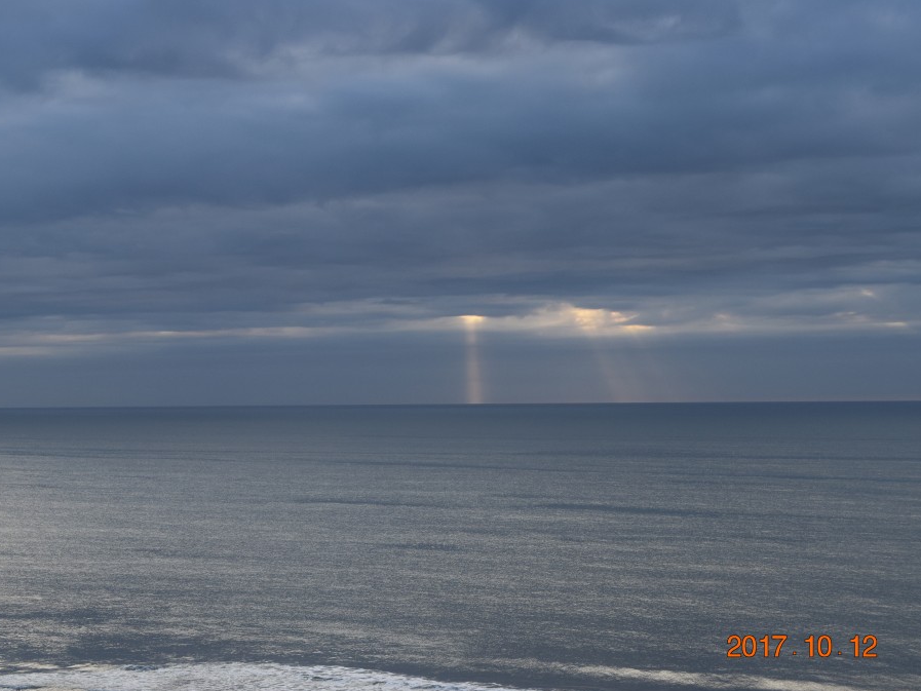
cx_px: 451
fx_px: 2409
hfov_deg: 21.6
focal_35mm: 91
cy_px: 349
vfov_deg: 16.3
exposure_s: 1/250
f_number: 10
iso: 400
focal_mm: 55
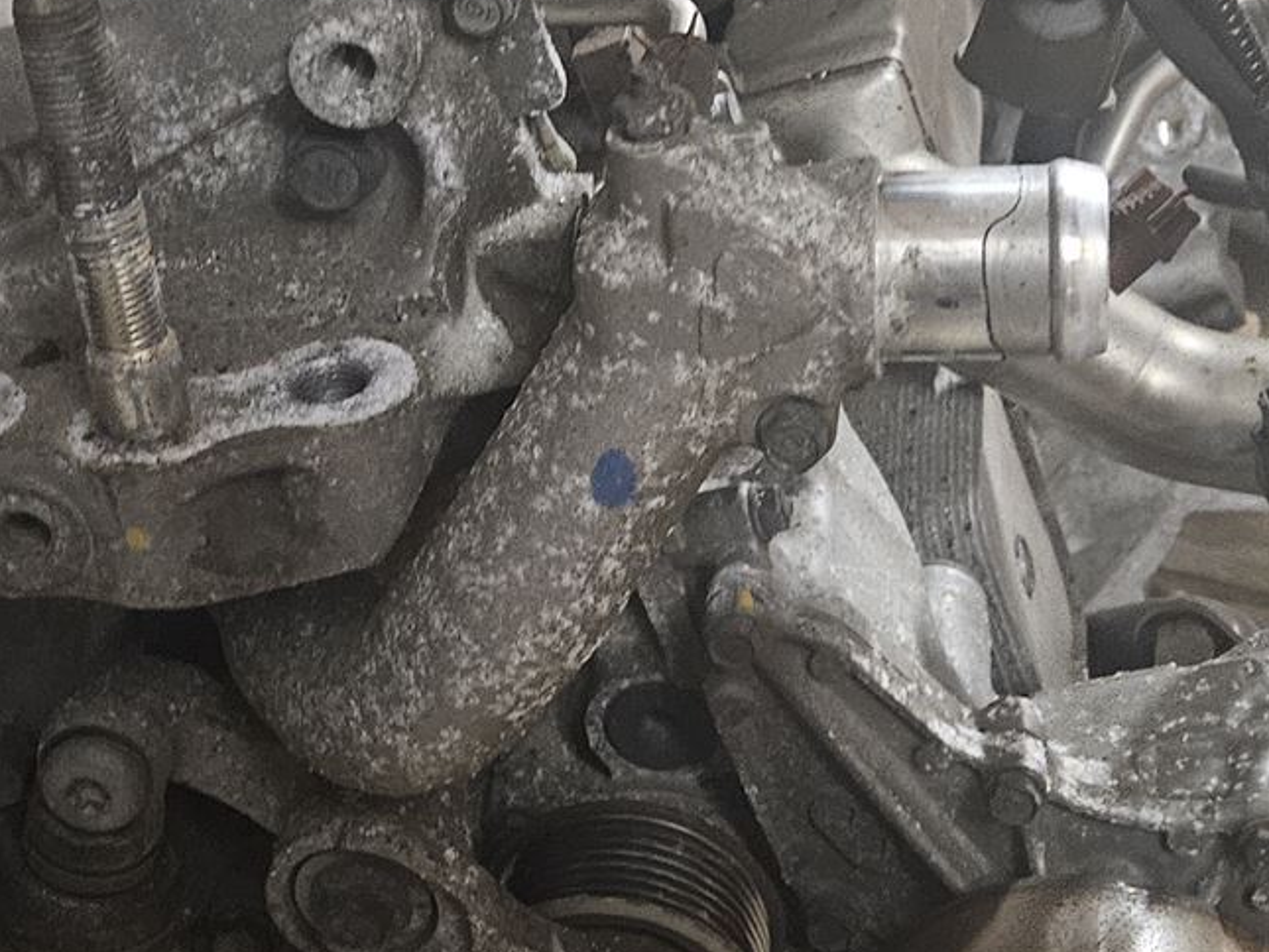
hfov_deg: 26.6
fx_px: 2677
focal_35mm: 73
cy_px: 443
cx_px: 500
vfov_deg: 20.2
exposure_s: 1/25
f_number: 1.8
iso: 1250
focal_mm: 5.4
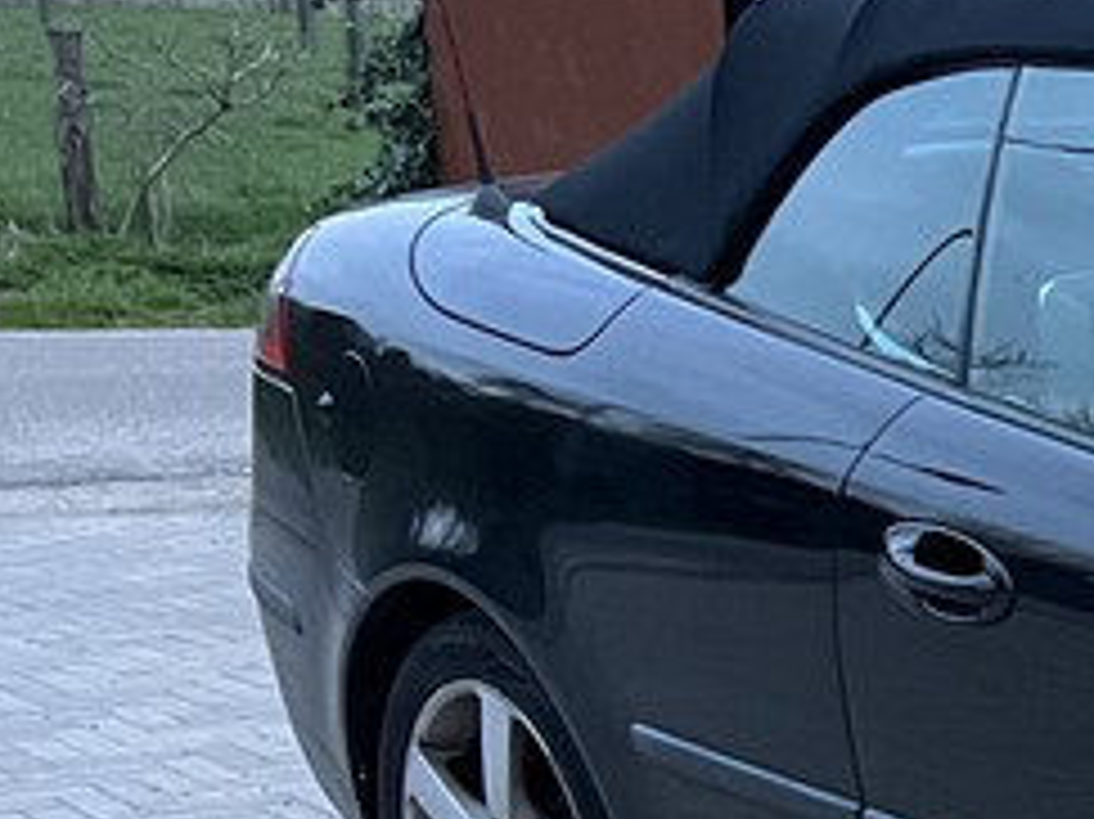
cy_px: 1017
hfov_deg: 14.0
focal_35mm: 114
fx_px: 3601
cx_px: 2307
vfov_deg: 12.6
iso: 500
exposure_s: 1/50
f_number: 1.5
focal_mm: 5.7
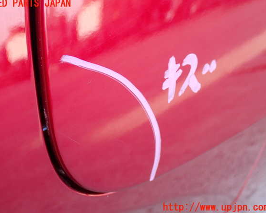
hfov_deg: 33.0
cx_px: 127
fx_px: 449
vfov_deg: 26.7
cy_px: 106
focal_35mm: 57
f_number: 3.3
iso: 200
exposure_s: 1/60
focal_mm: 9.65
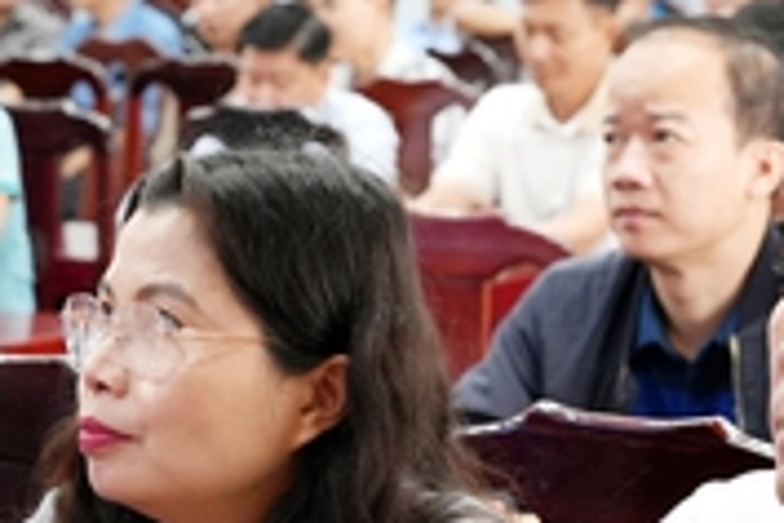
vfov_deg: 7.5
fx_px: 3993
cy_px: 428
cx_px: 106
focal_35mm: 183
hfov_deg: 11.2
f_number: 4.5
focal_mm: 43.8
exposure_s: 1/125
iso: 1250
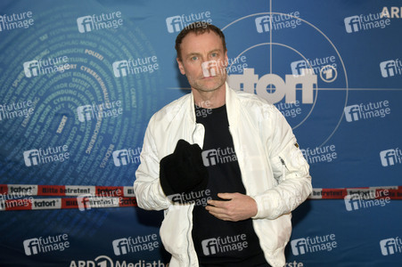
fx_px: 614
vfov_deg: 24.6
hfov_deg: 36.3
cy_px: 134
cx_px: 201
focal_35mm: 55
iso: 640
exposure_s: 1/200
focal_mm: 55
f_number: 5.6
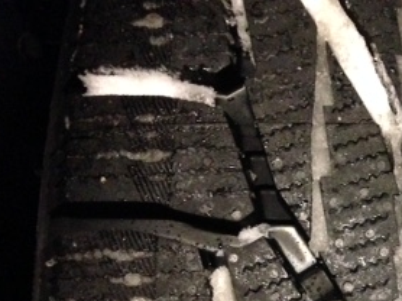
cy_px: 346
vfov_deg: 18.5
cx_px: 444
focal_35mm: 76
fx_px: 882
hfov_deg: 24.0
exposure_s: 1/15
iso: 800
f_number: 2.4
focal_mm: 4.12
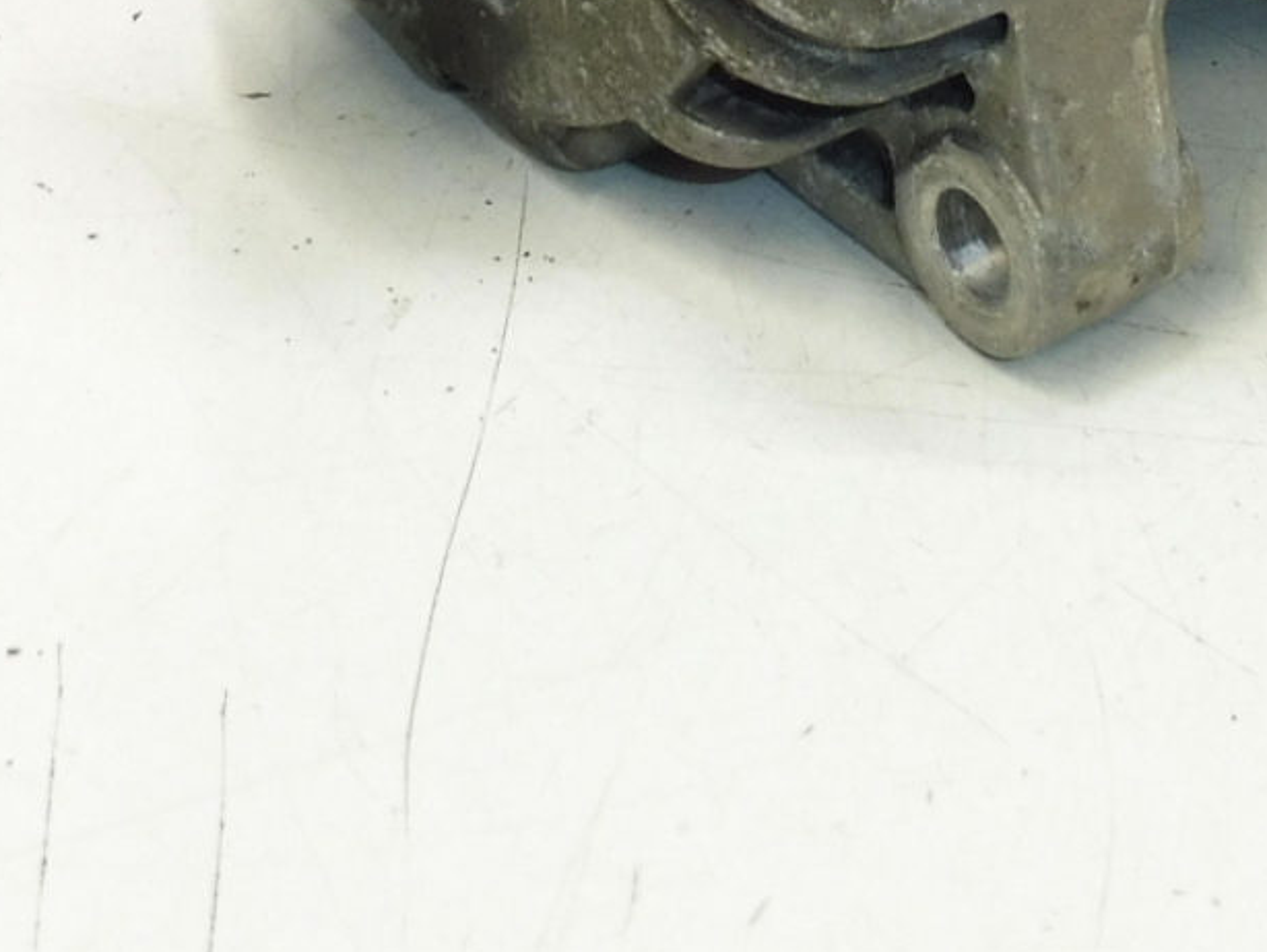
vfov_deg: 16.8
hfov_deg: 24.2
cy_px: -475
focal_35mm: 80
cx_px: 896
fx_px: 2929
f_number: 3.5
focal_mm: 4.3
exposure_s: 1/60
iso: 200
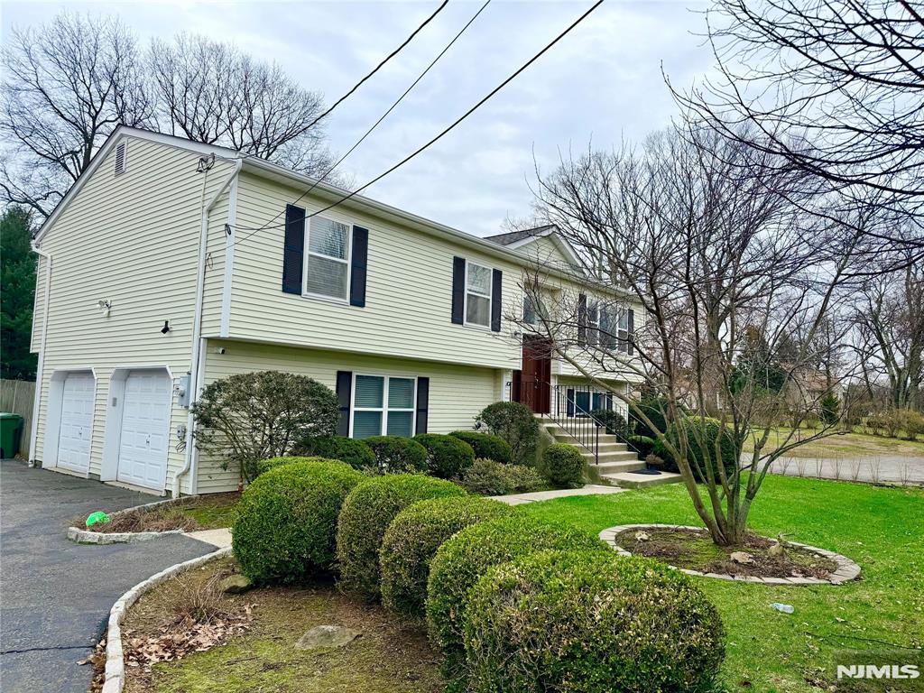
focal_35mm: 24
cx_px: 462
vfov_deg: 56.8
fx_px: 641
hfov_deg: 71.6
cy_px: 346
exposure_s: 1/2801
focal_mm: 6.76
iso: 80
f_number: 1.78
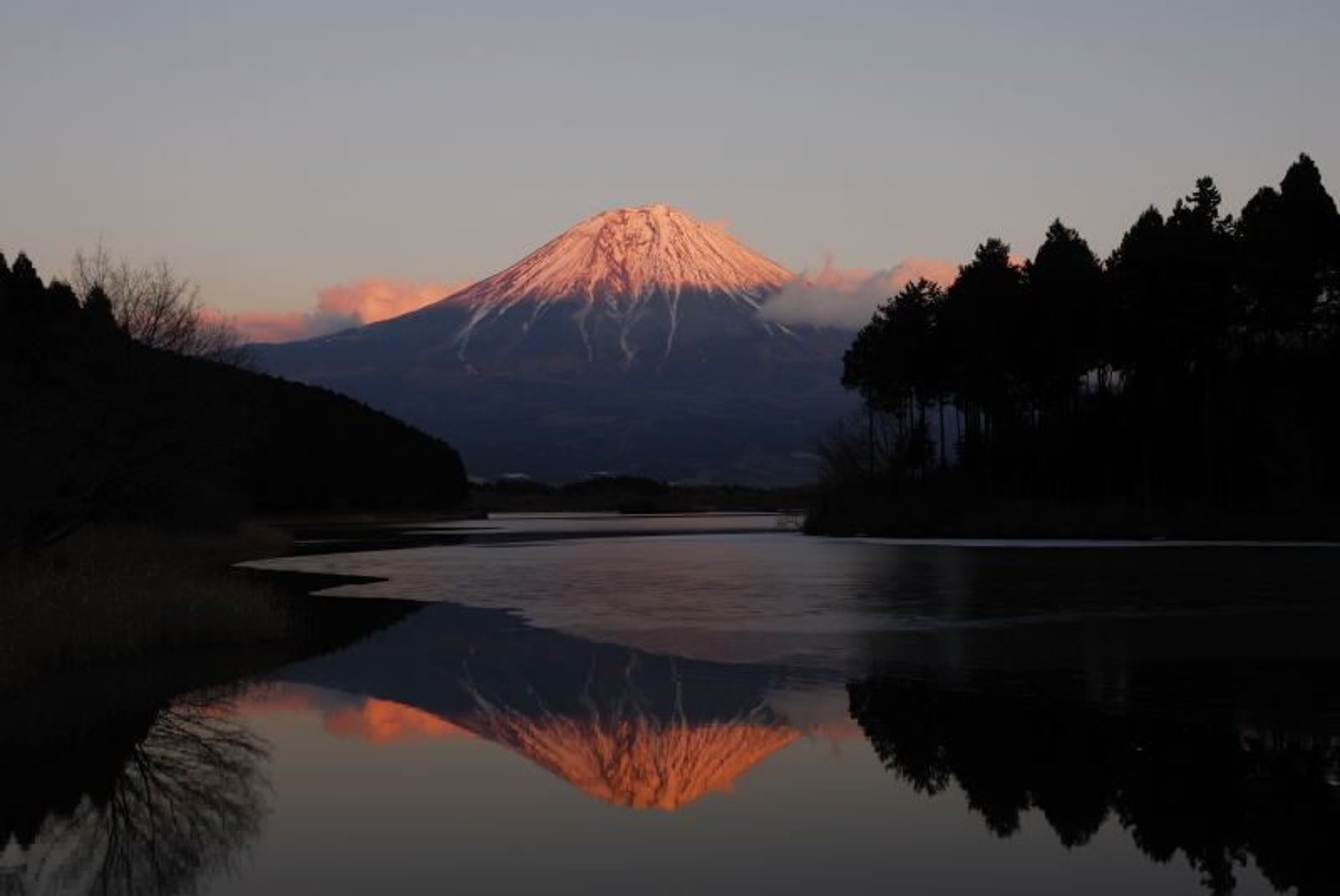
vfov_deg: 33.1
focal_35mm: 40
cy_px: 448
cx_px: 670
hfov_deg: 47.9
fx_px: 1509
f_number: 16
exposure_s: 1/6
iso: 100
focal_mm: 27
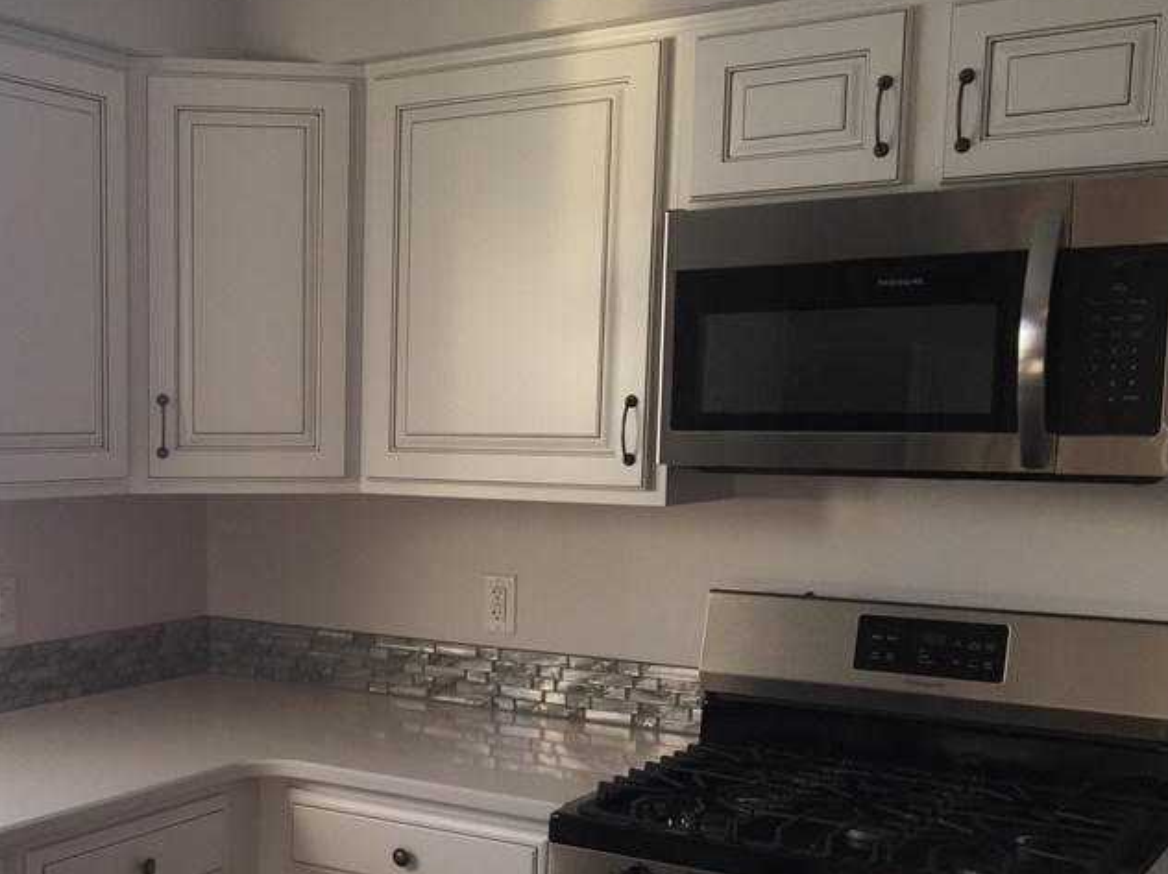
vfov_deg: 30.5
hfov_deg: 39.1
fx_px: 1585
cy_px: 622
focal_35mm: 47
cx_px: 251
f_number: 2.2
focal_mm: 4.15
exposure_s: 1/60
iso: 32
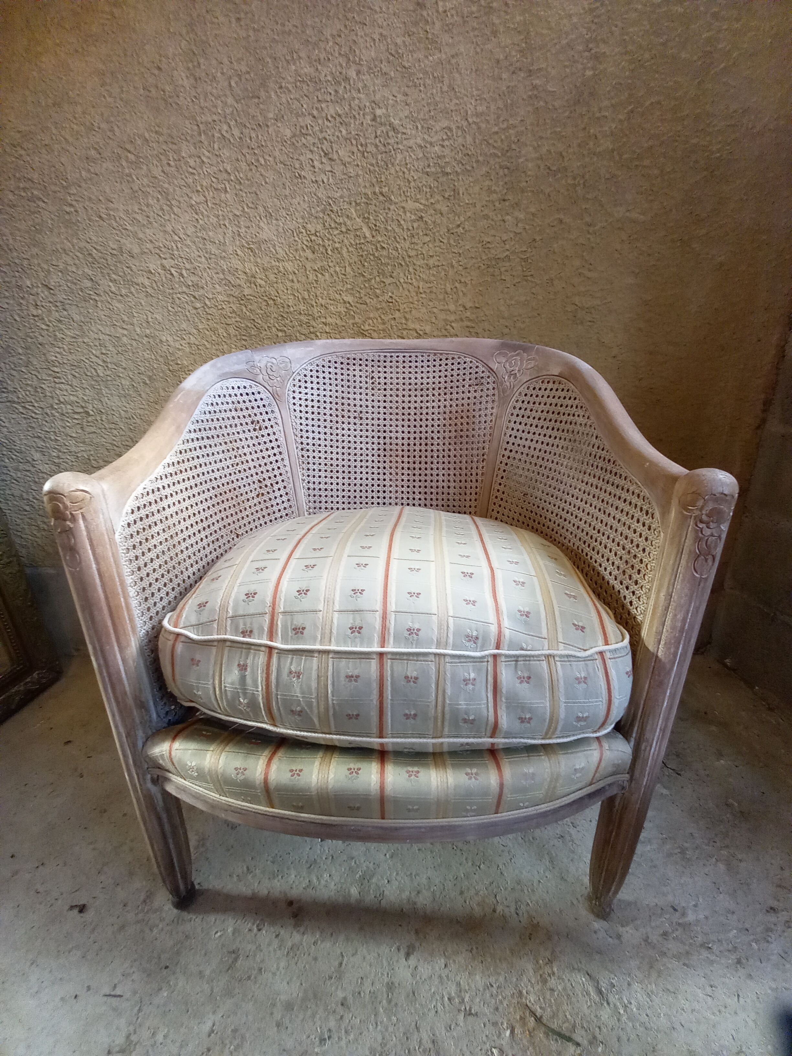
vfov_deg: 106.2
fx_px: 397
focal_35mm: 13
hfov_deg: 89.9
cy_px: 528
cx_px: 396
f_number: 2.2
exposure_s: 1/50
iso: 125
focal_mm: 1.42
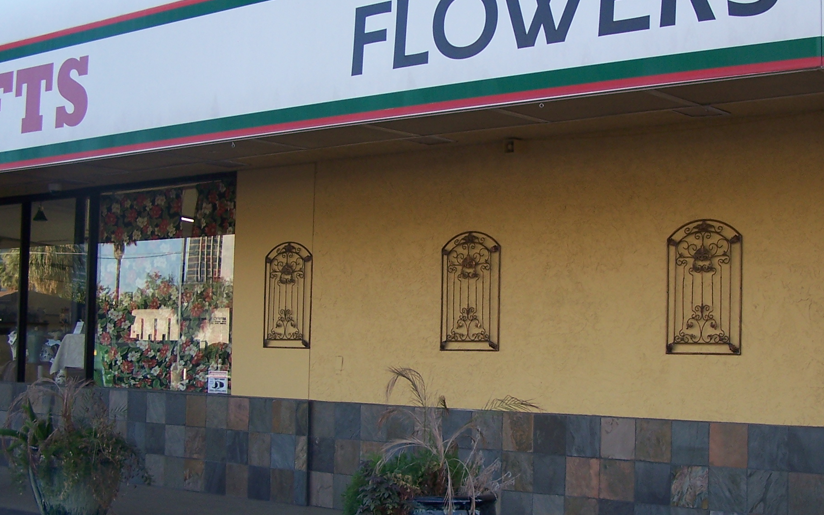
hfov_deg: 35.4
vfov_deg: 22.8
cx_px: 527
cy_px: 267
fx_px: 1280
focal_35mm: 57
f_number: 2.8
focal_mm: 6.3
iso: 80
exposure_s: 1/200
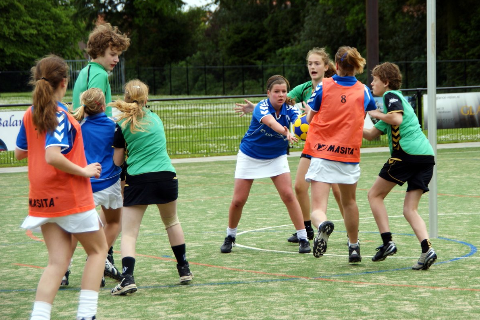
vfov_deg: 10.1
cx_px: 240
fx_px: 1813
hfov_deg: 15.1
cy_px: 160
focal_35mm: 136
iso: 100
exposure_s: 1/320
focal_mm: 90
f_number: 5.6
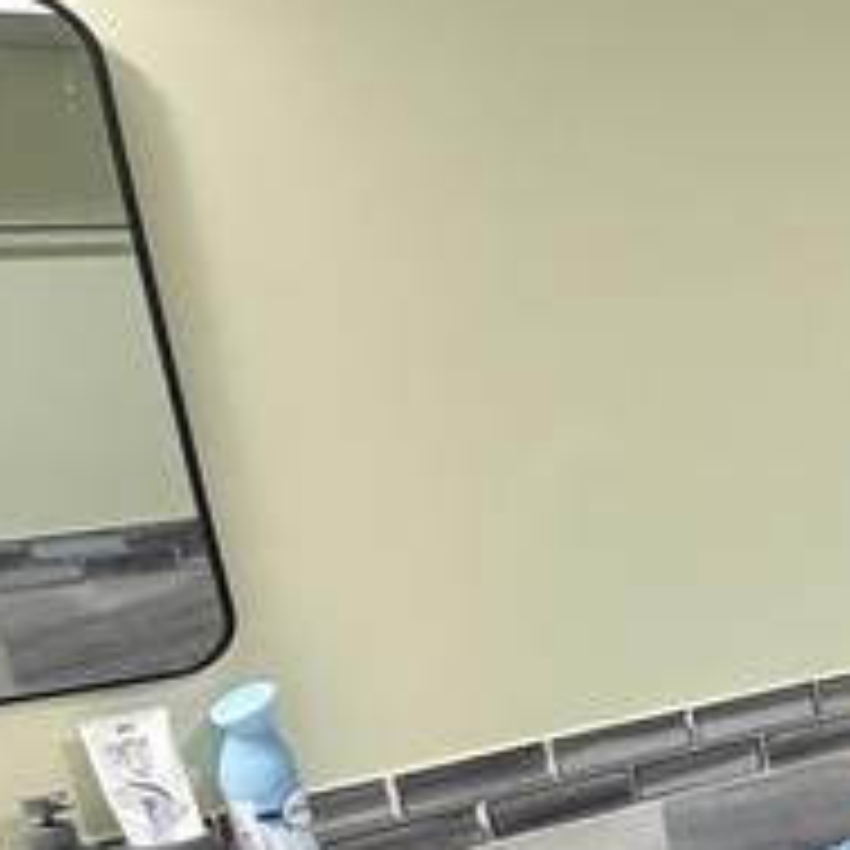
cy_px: 729
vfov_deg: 25.1
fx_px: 1861
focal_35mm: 67
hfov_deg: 17.2
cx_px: 1776
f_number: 2.2
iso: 640
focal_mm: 2.22
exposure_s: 1/60
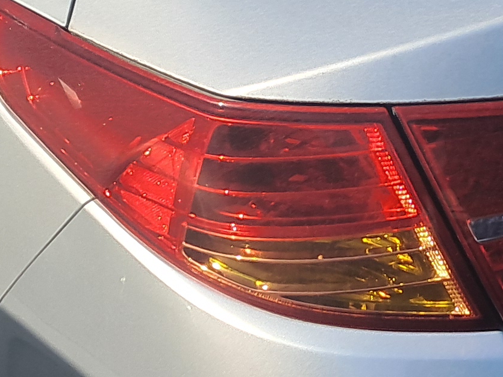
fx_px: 1918
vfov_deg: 11.2
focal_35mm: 132
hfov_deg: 14.6
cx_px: 552
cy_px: 59
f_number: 1.8
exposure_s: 1/875
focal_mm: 4
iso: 50
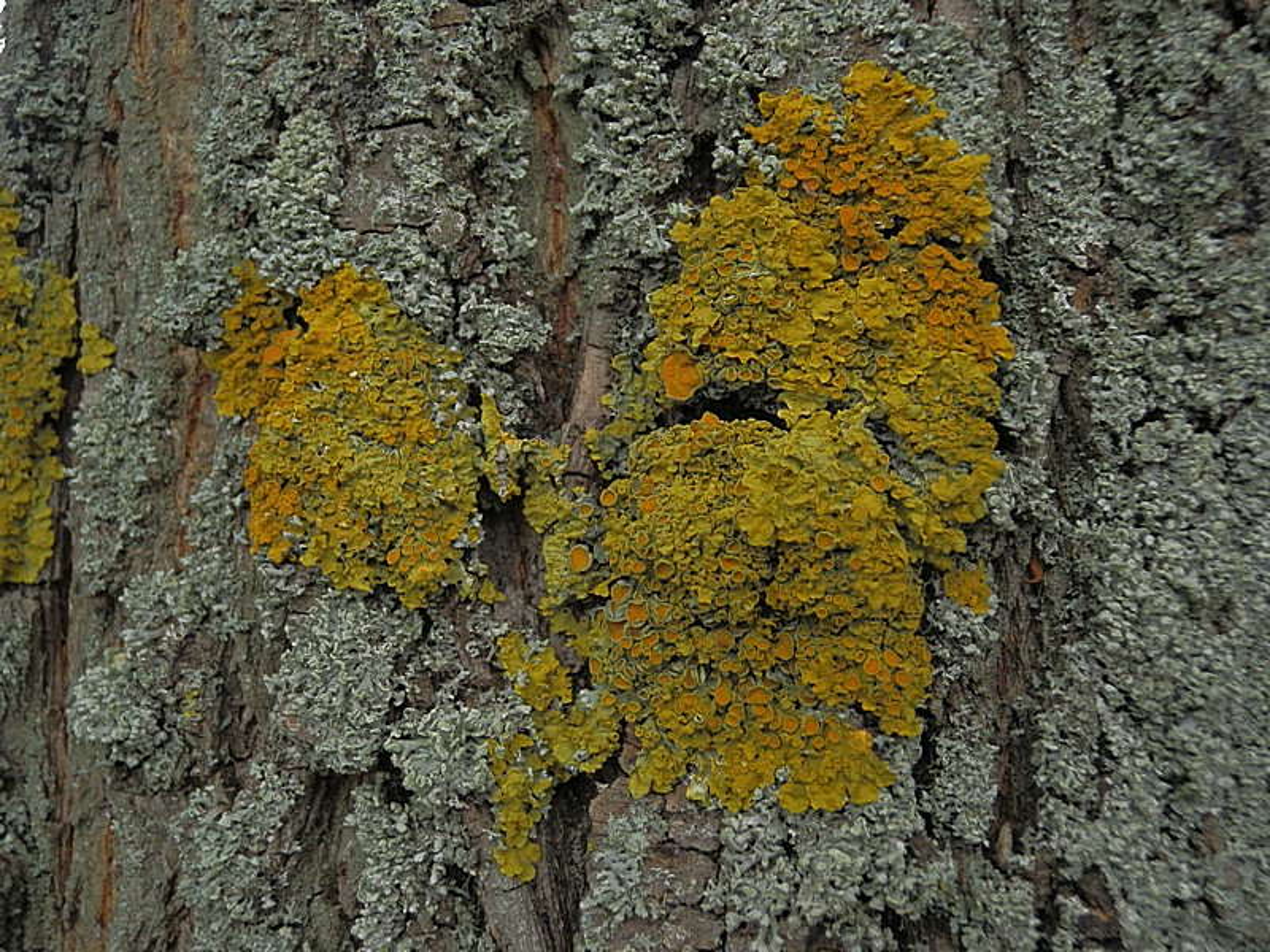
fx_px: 1357
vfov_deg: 38.7
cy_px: 476
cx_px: 635
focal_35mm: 37
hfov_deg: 50.1
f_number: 3.9
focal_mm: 6.7
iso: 160
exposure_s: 1/320
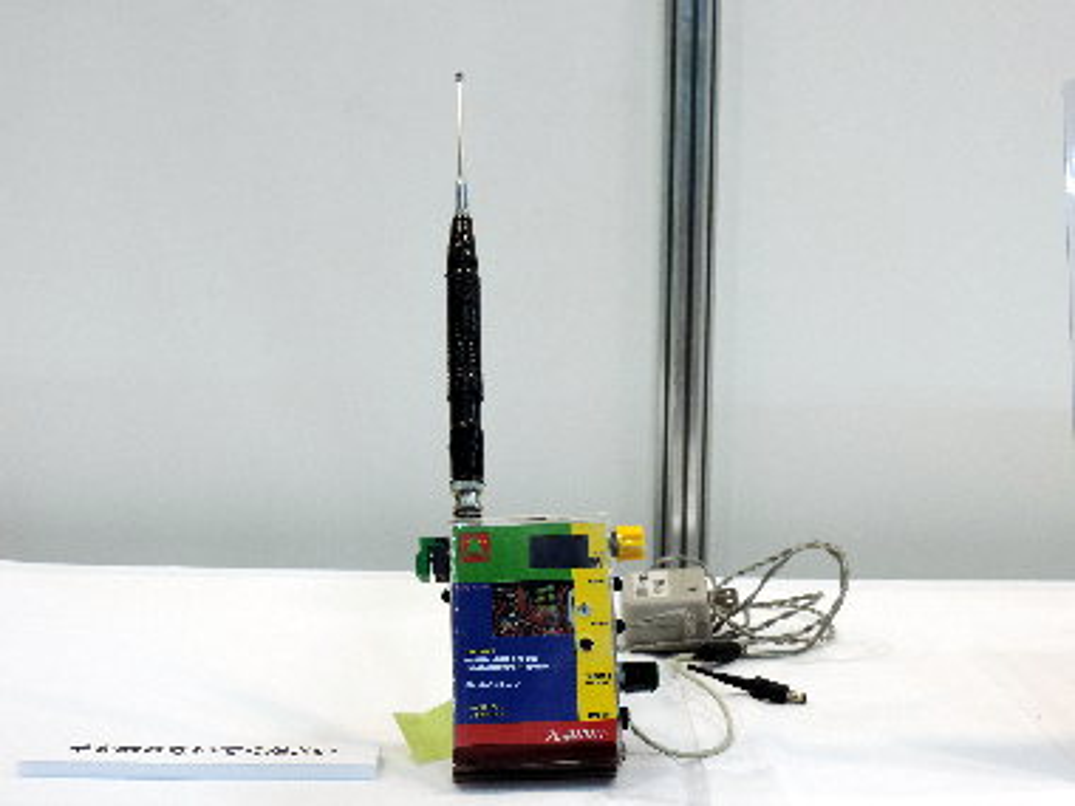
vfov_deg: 29.1
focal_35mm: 50
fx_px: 1553
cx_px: 538
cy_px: 403
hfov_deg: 38.2
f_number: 3.6
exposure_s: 1/50
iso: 80
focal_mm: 8.9
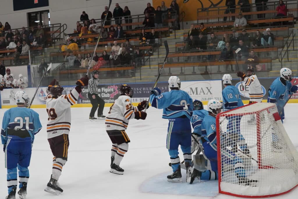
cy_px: 100
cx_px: 149
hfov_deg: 28.8
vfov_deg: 19.5
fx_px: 579
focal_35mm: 70
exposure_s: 1/1600
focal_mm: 70
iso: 12800
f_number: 5.6
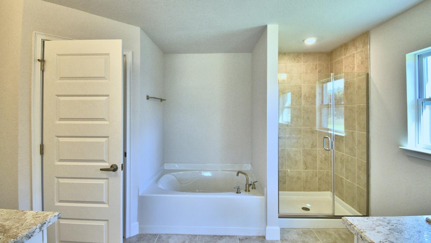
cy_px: 107
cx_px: 216
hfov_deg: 99.4
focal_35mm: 16
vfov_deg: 66.9
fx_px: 183
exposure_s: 1/100
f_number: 4.5
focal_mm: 10
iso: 400
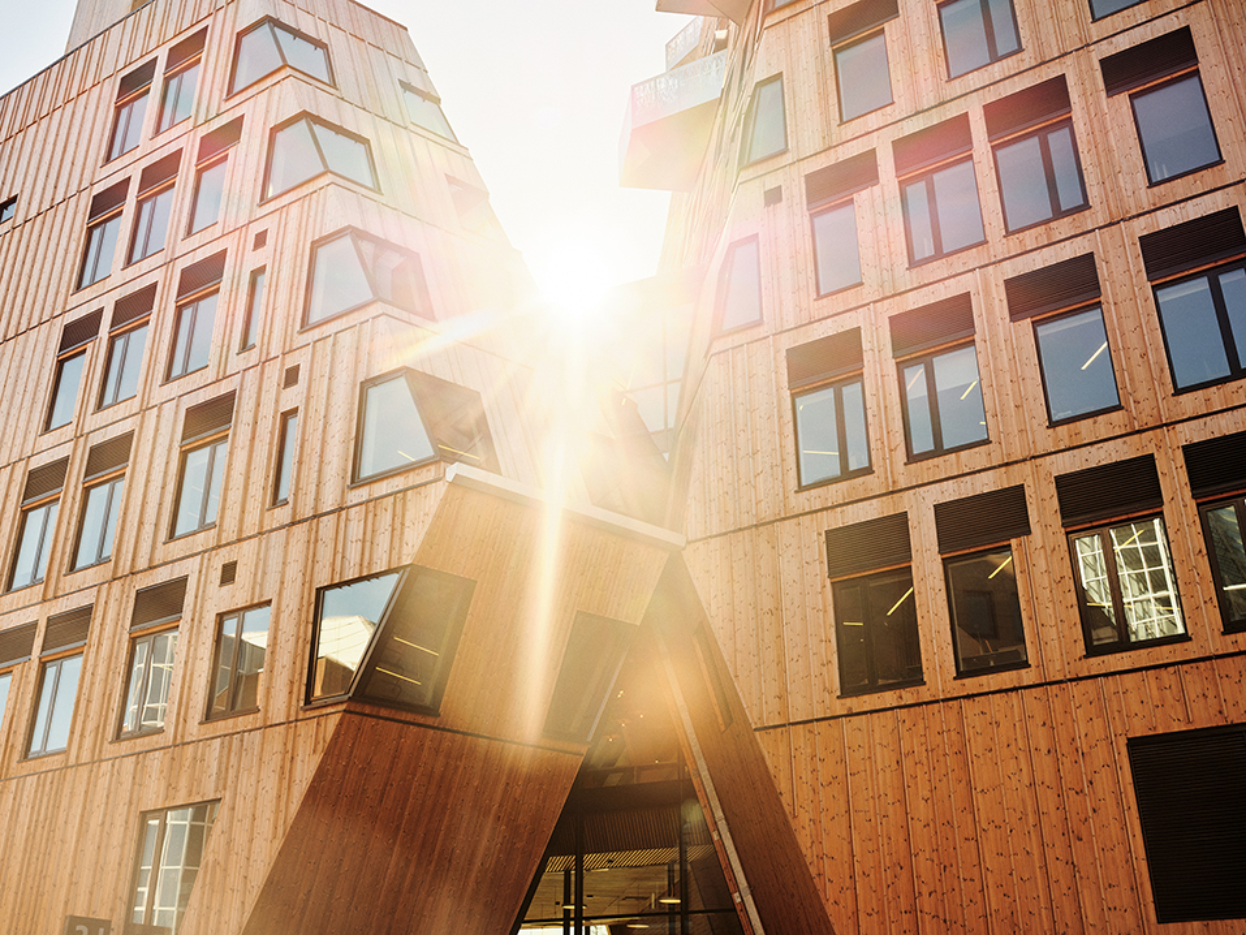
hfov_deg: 51.3
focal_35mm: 36
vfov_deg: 39.7
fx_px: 1296
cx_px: 623
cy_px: 468
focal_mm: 45
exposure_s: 1/800
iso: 400
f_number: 5.6
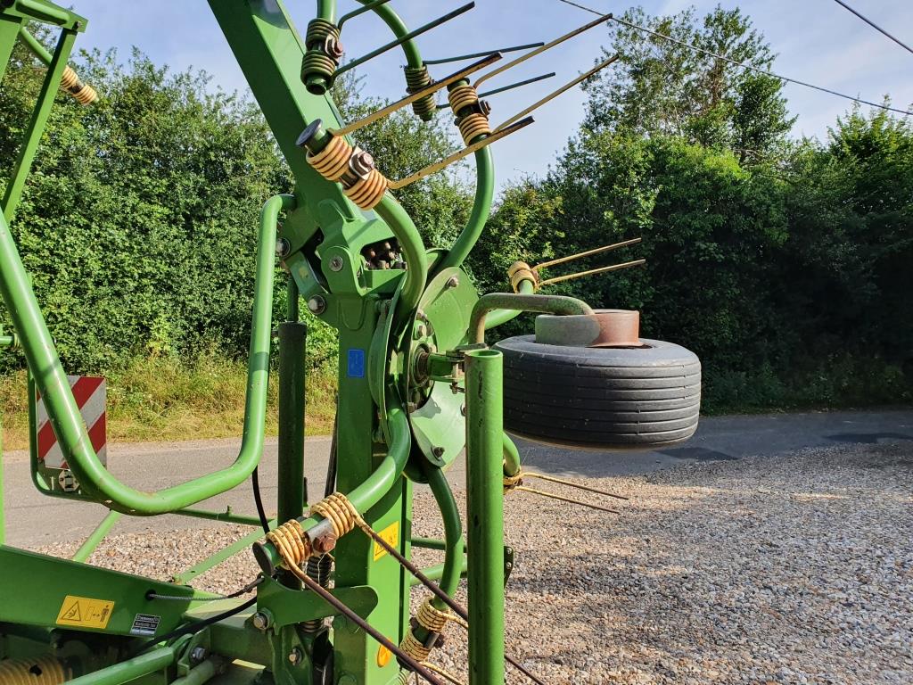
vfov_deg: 53.1
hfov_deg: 67.3
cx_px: 456
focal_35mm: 26
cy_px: 342
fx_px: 686
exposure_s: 1/1072
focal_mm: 4.32
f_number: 2.4
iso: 50
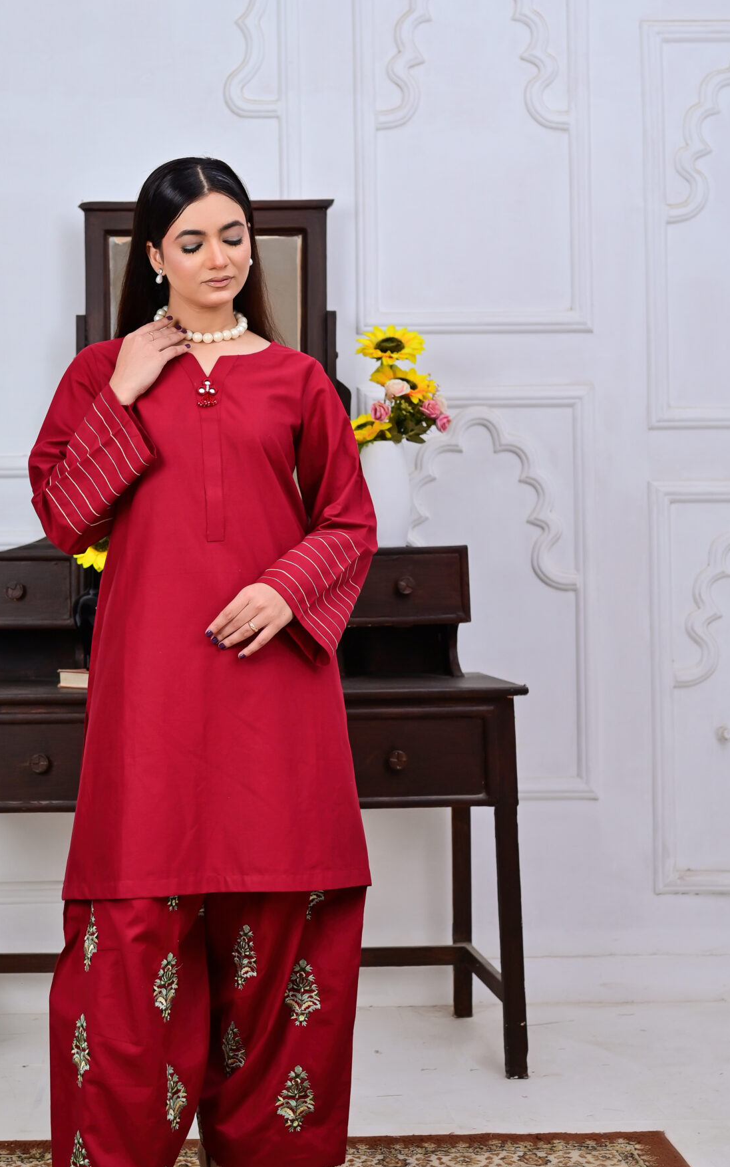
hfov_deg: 24.6
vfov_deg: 38.9
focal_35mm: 52
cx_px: 181
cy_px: 563
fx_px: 1655
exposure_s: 1/160
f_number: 4
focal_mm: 35
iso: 250
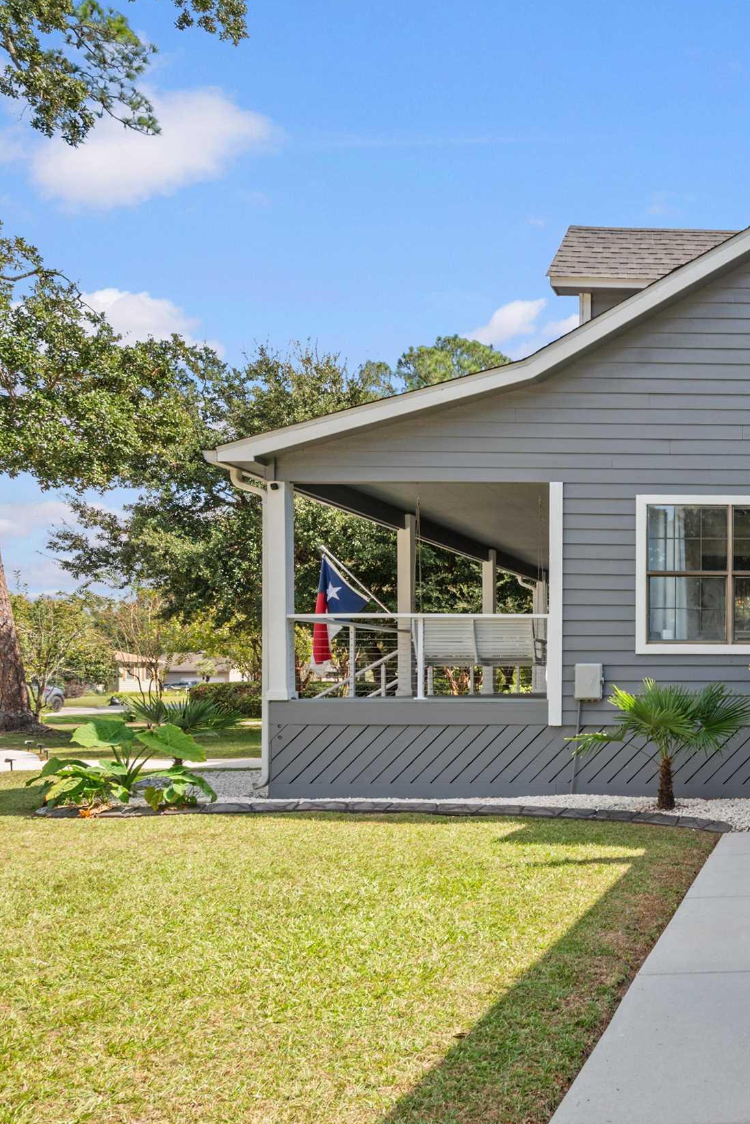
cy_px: 683
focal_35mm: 29
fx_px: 904
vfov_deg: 63.1
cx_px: 831
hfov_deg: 37.5
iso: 125
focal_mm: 15.5
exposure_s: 1/50
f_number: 10
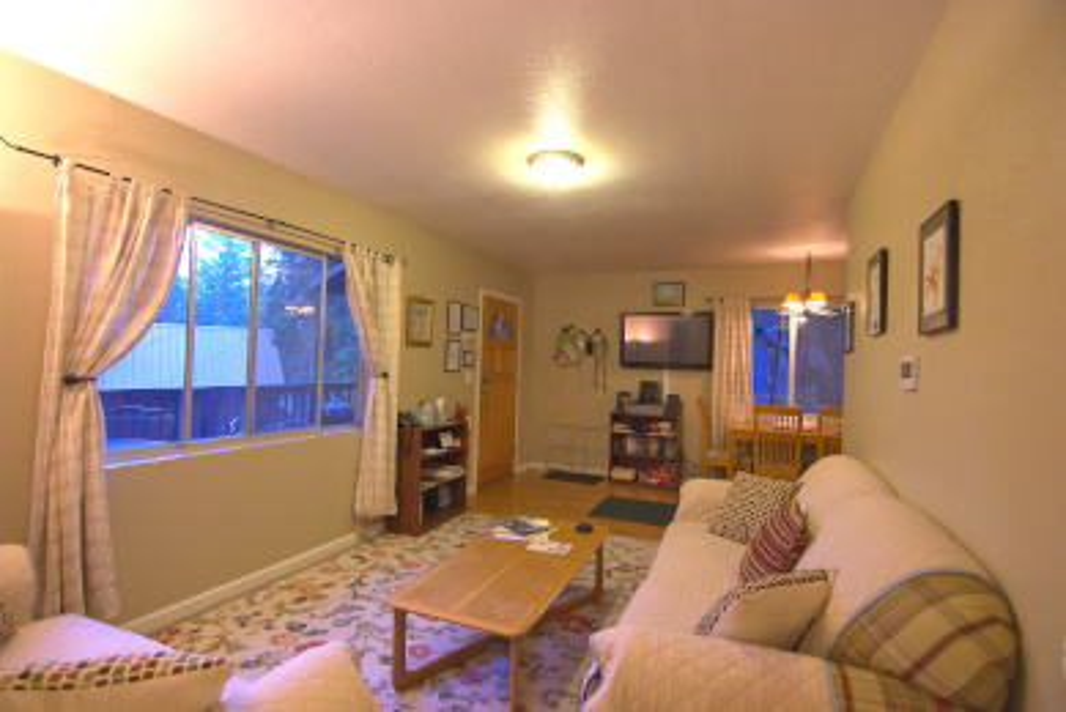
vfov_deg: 72.2
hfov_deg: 94.9
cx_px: 533
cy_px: 356
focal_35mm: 16
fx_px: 489
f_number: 4
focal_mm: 11
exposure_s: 1/30
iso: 1600
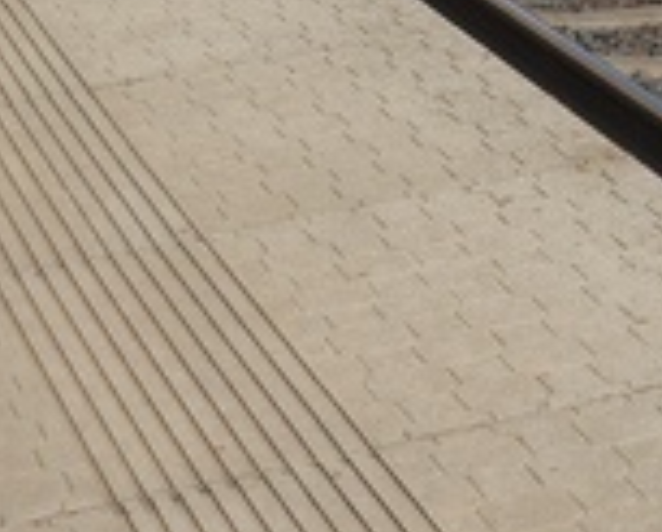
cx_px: 506
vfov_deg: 10.0
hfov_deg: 13.0
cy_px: -404
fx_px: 2886
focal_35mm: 147
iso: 100
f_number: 5
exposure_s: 1/800
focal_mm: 20
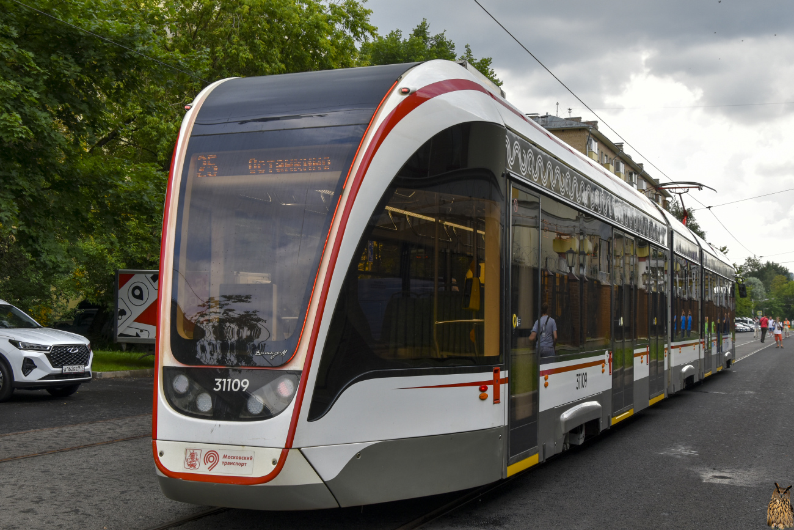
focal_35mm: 48
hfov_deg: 41.1
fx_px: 1059
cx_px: 397
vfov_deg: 28.1
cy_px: 265
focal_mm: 32
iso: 200
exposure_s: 1/250
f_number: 8
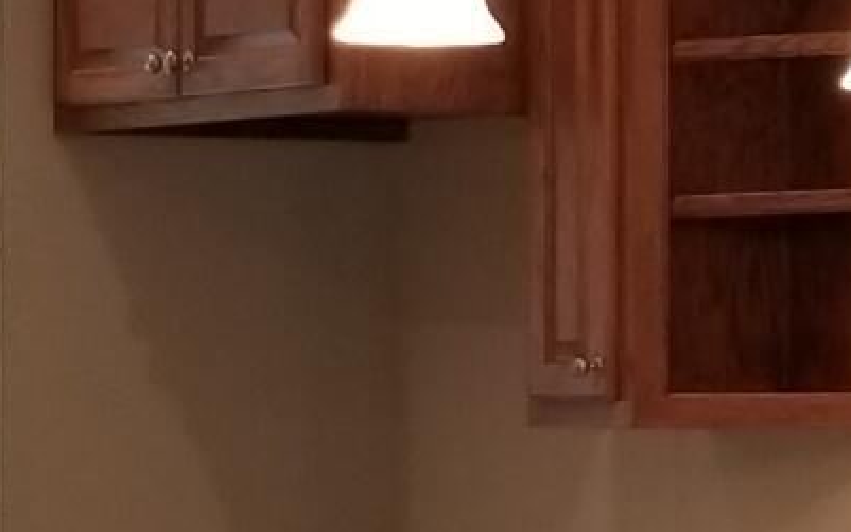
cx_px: 1142
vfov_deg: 6.4
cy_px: 276
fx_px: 4780
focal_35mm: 206
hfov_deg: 10.0
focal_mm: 4.25
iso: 100
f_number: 1.7
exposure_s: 1/40
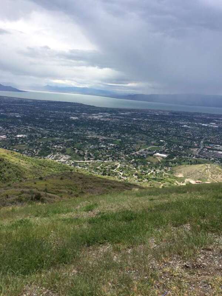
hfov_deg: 48.2
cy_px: 148
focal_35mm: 29
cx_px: 111
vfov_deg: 61.7
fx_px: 248
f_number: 2.2
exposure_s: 1/2053
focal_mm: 4.15
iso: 32
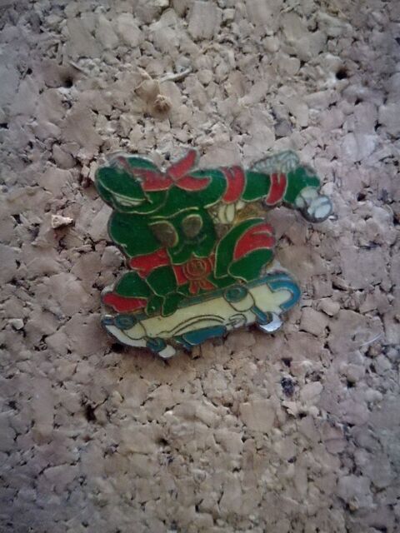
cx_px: 200
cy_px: 266
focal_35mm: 27
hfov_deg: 51.4
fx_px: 416
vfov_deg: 65.3
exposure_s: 1/12.5
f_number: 2
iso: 2500
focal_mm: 3.79
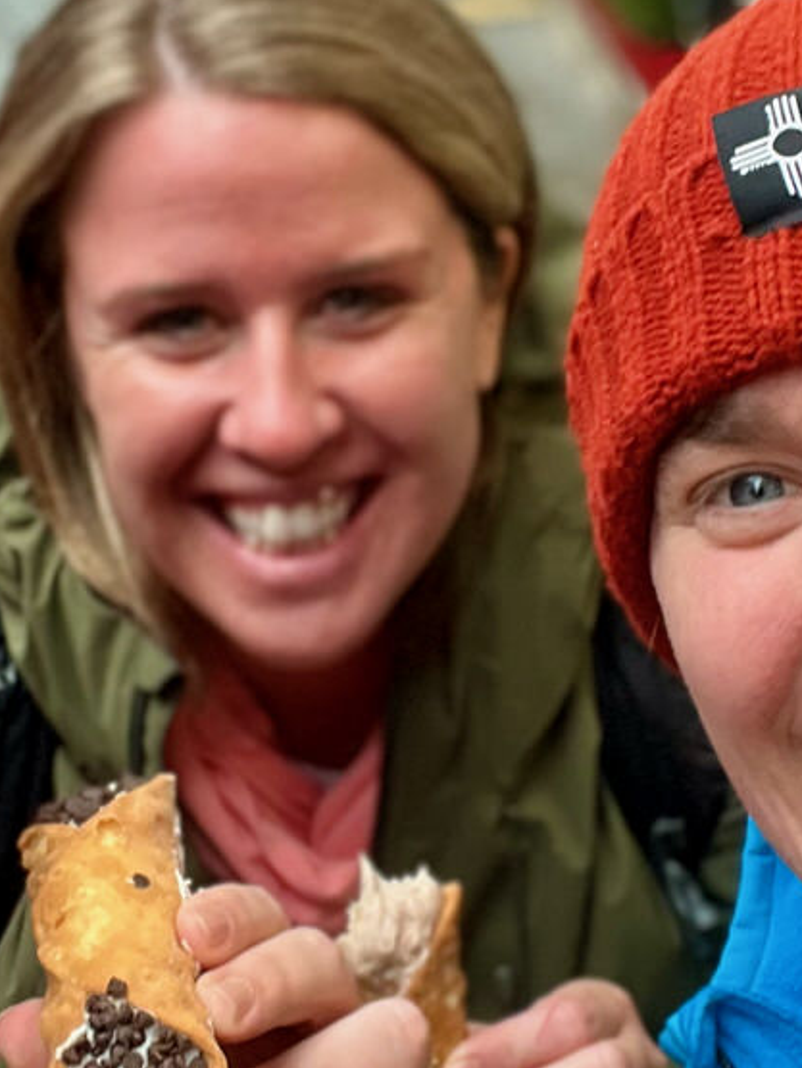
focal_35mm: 72
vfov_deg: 27.0
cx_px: 248
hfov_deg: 20.4
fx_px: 2222
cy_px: 642
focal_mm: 2.71
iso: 160
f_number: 2.2
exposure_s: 1/60
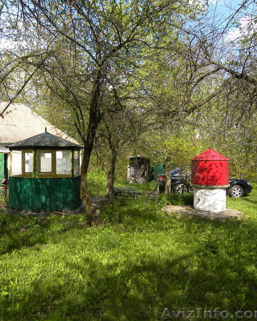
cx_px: 82
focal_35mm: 34
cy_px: 161
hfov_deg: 42.7
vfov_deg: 52.8
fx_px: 323
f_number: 4.5
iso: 64
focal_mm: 4.6
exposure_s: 1/211
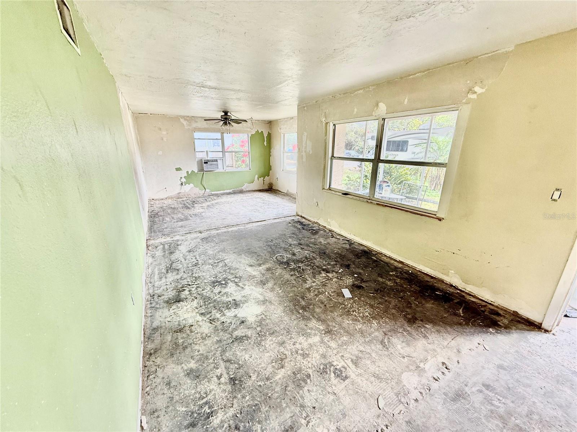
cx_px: 288
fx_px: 233
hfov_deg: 102.1
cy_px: 216
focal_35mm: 14
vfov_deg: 85.7
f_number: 2.2
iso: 80
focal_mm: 2.22
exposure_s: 1/99
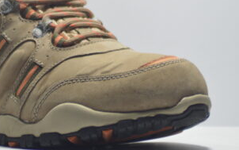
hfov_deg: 5.1
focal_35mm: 410
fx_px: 2672
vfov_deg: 3.2
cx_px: 36
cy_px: 29
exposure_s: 1/125
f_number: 4.2
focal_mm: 135
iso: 720
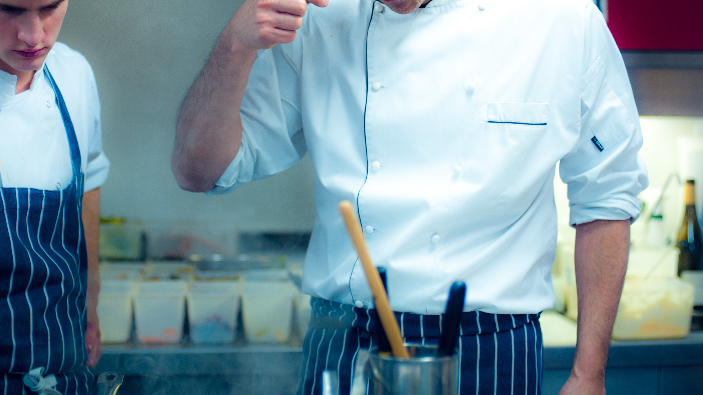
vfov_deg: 14.8
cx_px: 359
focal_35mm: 81
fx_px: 1510
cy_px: 78
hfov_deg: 26.2
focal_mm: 50
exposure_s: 1/320
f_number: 2
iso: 800
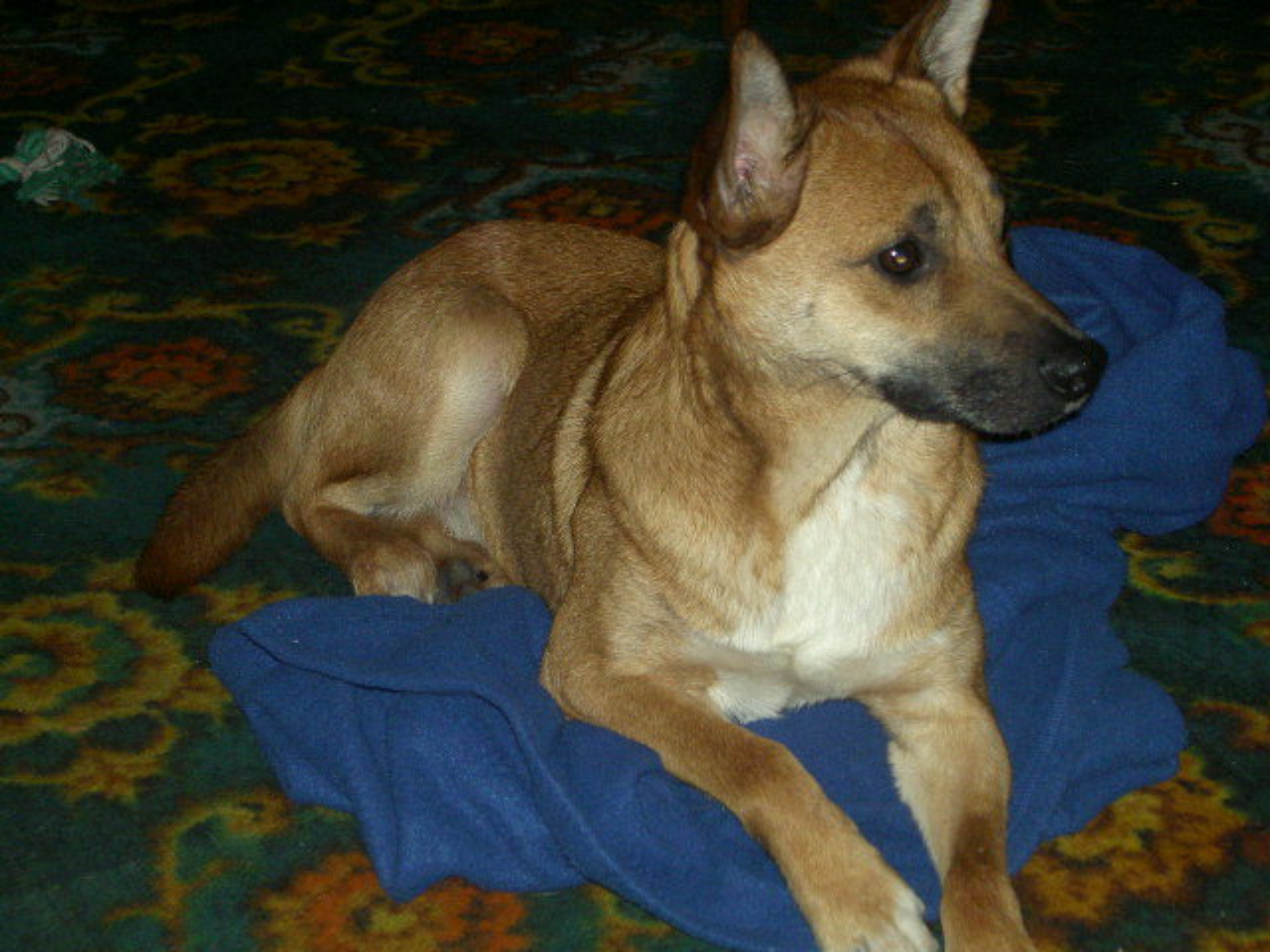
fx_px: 3082
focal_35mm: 84
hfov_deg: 23.3
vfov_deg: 17.6
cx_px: 635
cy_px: 476
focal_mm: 17.4
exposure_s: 1/80
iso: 200
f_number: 4.1
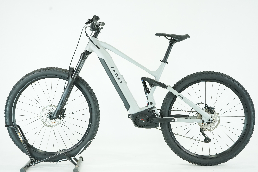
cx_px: 129
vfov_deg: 21.9
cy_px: 86
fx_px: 444
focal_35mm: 62
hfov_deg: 32.4
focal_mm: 62
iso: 2500
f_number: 5.6
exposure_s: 1/200
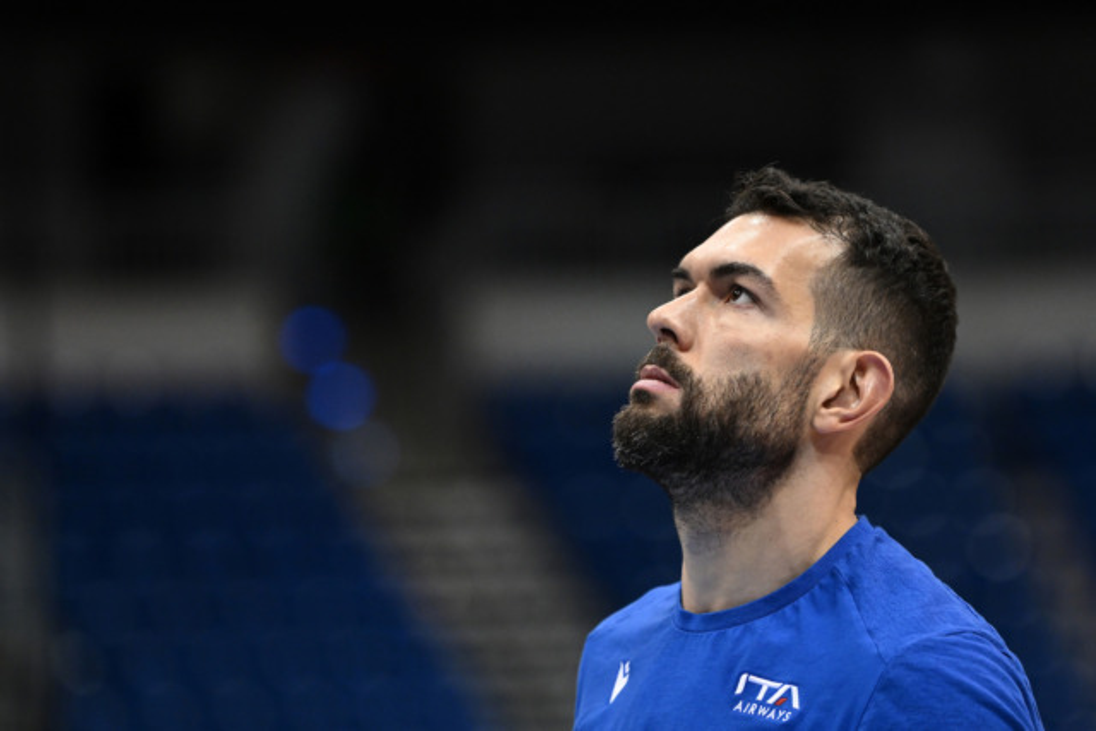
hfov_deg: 10.3
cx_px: 548
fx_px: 6090
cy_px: 366
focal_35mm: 200
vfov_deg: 6.9
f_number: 3.5
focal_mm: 200
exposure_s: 1/1250
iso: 2500
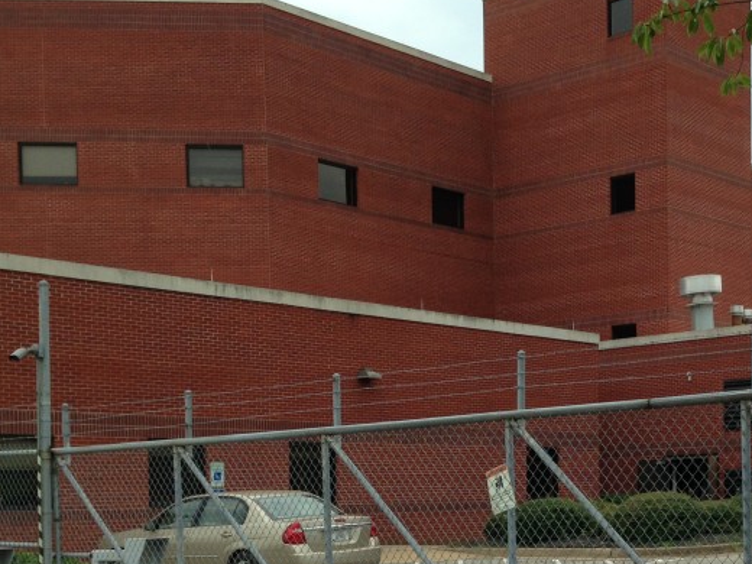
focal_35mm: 65
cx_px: 589
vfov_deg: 21.9
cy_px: 535
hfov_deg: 29.2
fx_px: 1412
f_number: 2.4
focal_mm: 4.12
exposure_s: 1/704
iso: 50
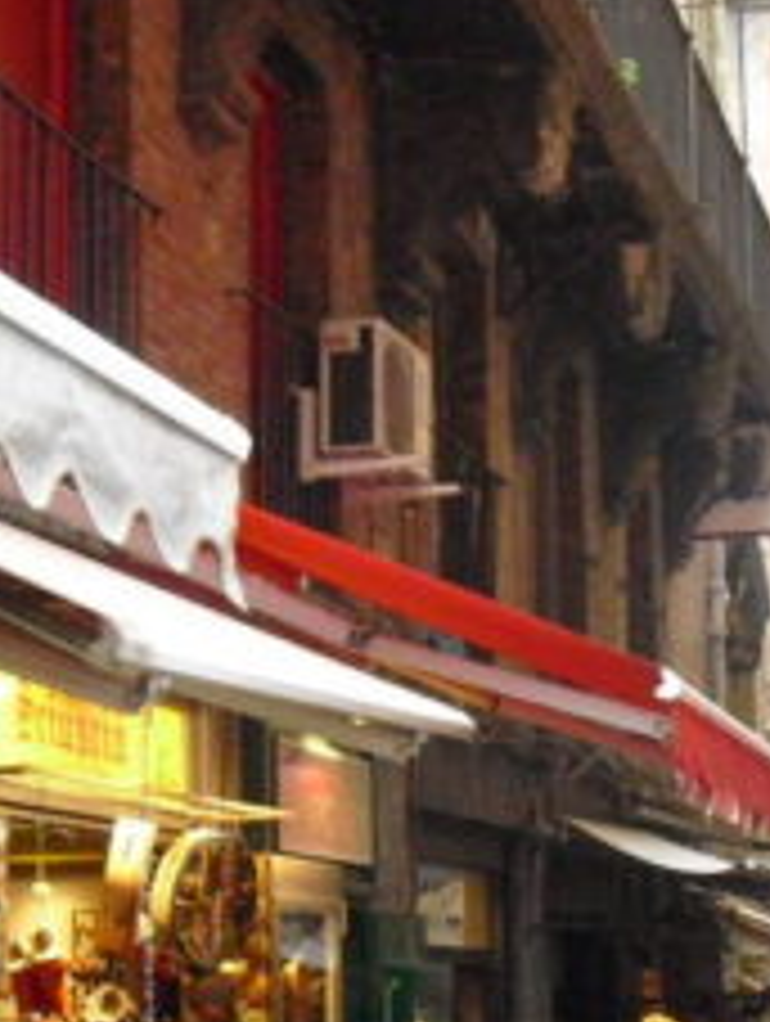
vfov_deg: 20.0
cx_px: 626
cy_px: 999
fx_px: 2810
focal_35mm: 95
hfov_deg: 15.5
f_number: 3.1
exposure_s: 1/100
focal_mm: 6.3
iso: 800
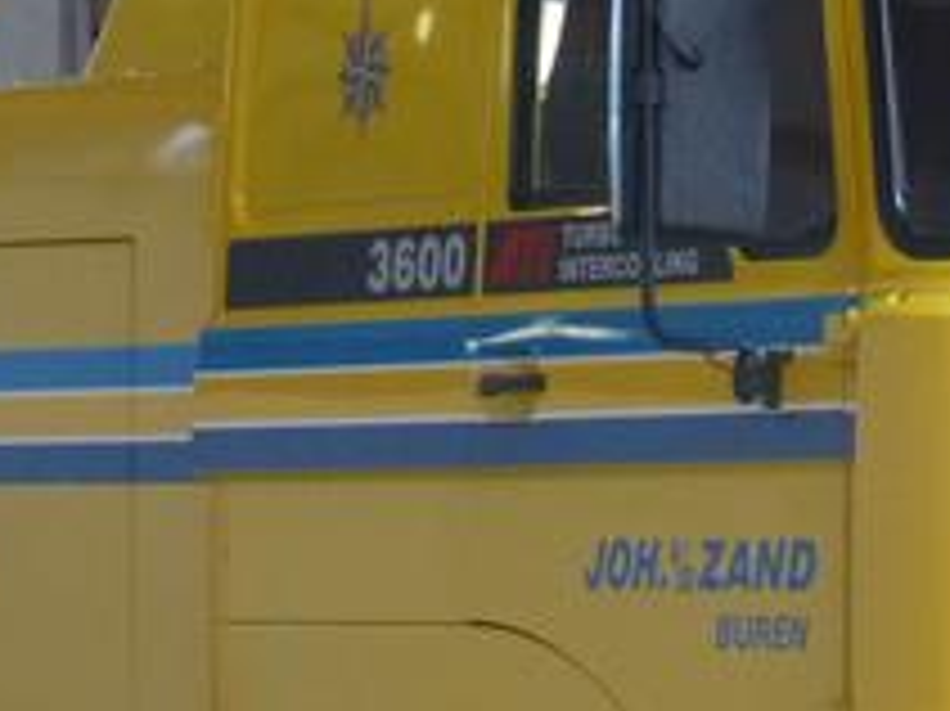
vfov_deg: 5.2
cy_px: 662
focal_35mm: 284
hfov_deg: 7.0
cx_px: 734
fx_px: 7790
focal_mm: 13.3
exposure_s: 1/40
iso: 400
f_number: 5
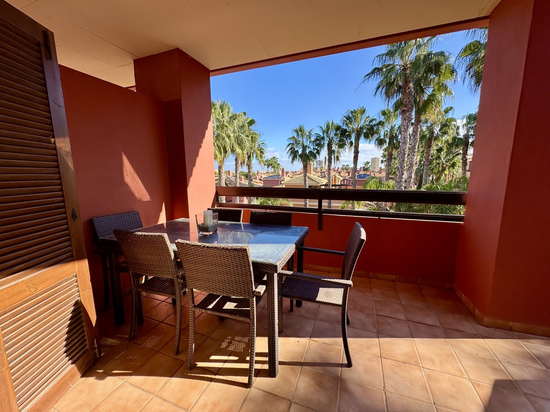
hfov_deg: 102.1
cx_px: 275
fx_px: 222
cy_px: 206
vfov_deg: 85.7
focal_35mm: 14
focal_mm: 2.22
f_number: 2.2
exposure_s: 1/720
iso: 40
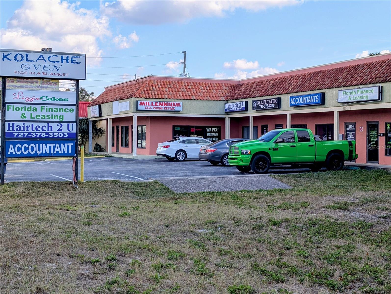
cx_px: 196
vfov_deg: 29.7
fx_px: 554
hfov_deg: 38.9
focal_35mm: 49
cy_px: 147
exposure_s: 1/858
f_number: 1.68
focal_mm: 6.9
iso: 20
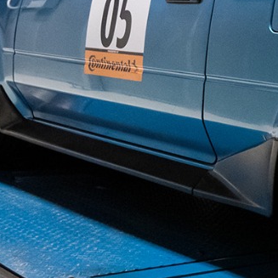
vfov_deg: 21.5
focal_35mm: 80
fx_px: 727
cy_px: 71
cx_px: 411
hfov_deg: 19.1
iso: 3200
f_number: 4
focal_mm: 19
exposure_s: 1/40
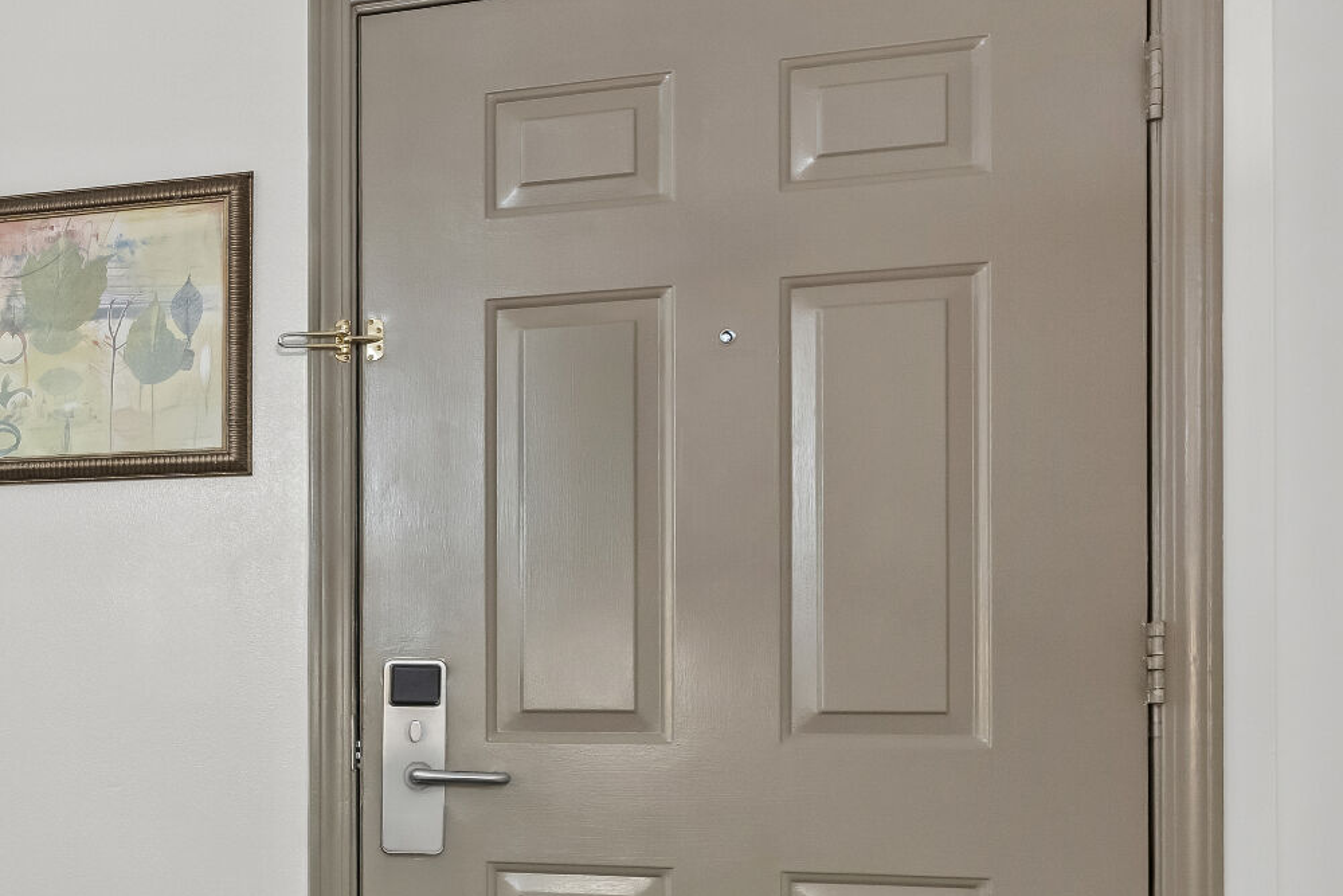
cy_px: 696
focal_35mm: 42
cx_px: -639
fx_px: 1567
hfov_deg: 29.5
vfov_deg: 31.2
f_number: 8
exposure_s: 2
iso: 200
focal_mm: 14
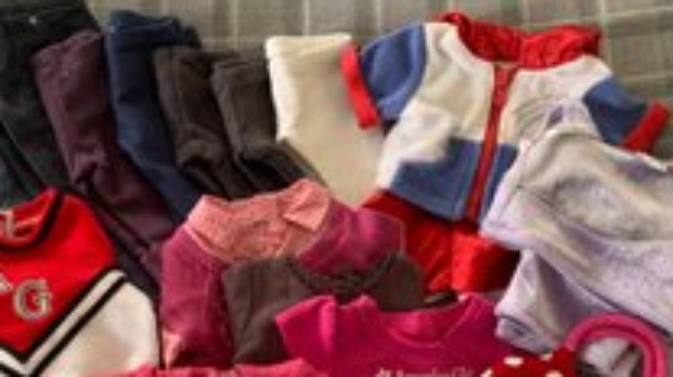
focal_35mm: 47
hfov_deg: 43.0
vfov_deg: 25.2
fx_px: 838
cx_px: 210
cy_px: 249
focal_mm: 4.25
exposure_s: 1/60
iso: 320
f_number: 1.8
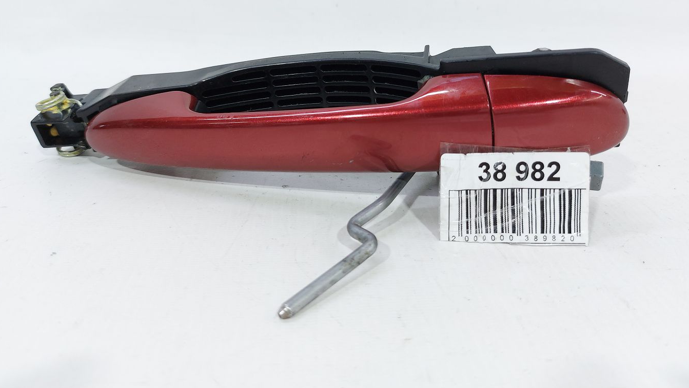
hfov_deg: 69.9
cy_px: 127
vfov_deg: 42.3
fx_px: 493
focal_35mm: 27
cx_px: 350
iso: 64
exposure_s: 1/50
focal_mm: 5.23
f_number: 1.8
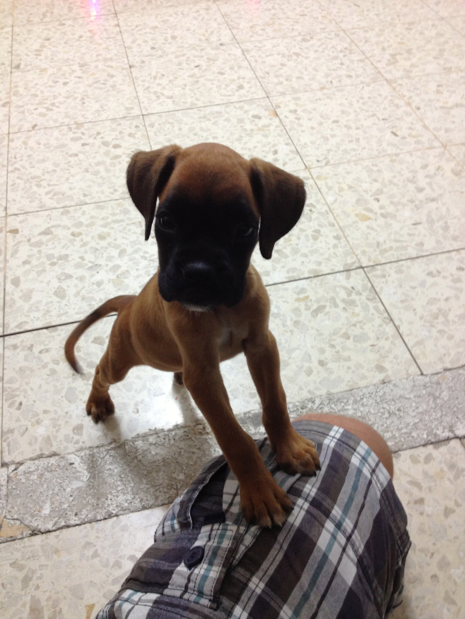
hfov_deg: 40.7
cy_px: 310
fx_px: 627
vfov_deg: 52.6
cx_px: 232
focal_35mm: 35
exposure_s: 1/20
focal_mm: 4.28
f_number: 2.4
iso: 100
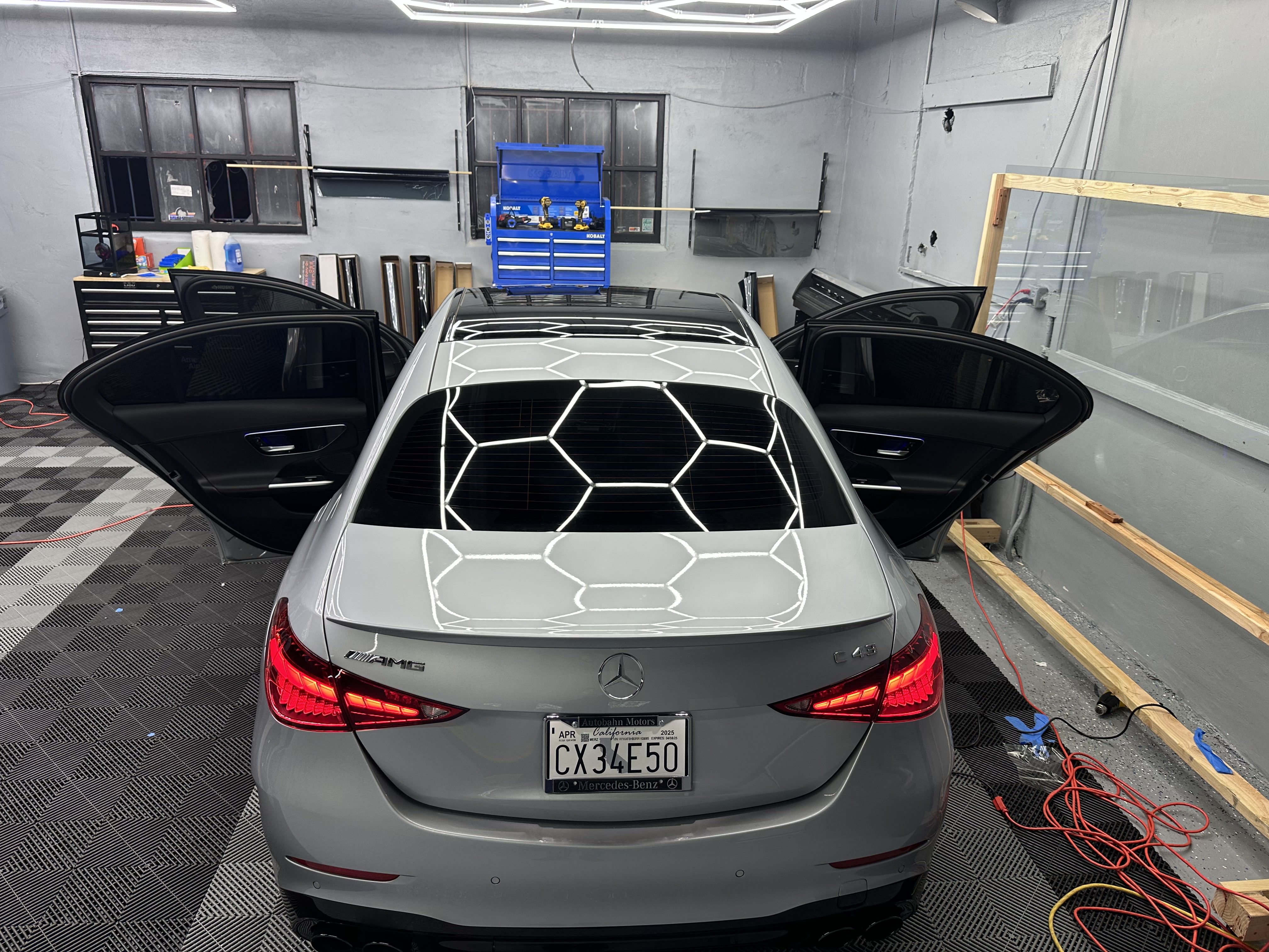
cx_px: 634
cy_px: 476
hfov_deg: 71.6
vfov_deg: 56.8
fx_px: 880
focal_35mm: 24
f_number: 1.78
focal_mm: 6.86
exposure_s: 1/100
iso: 80
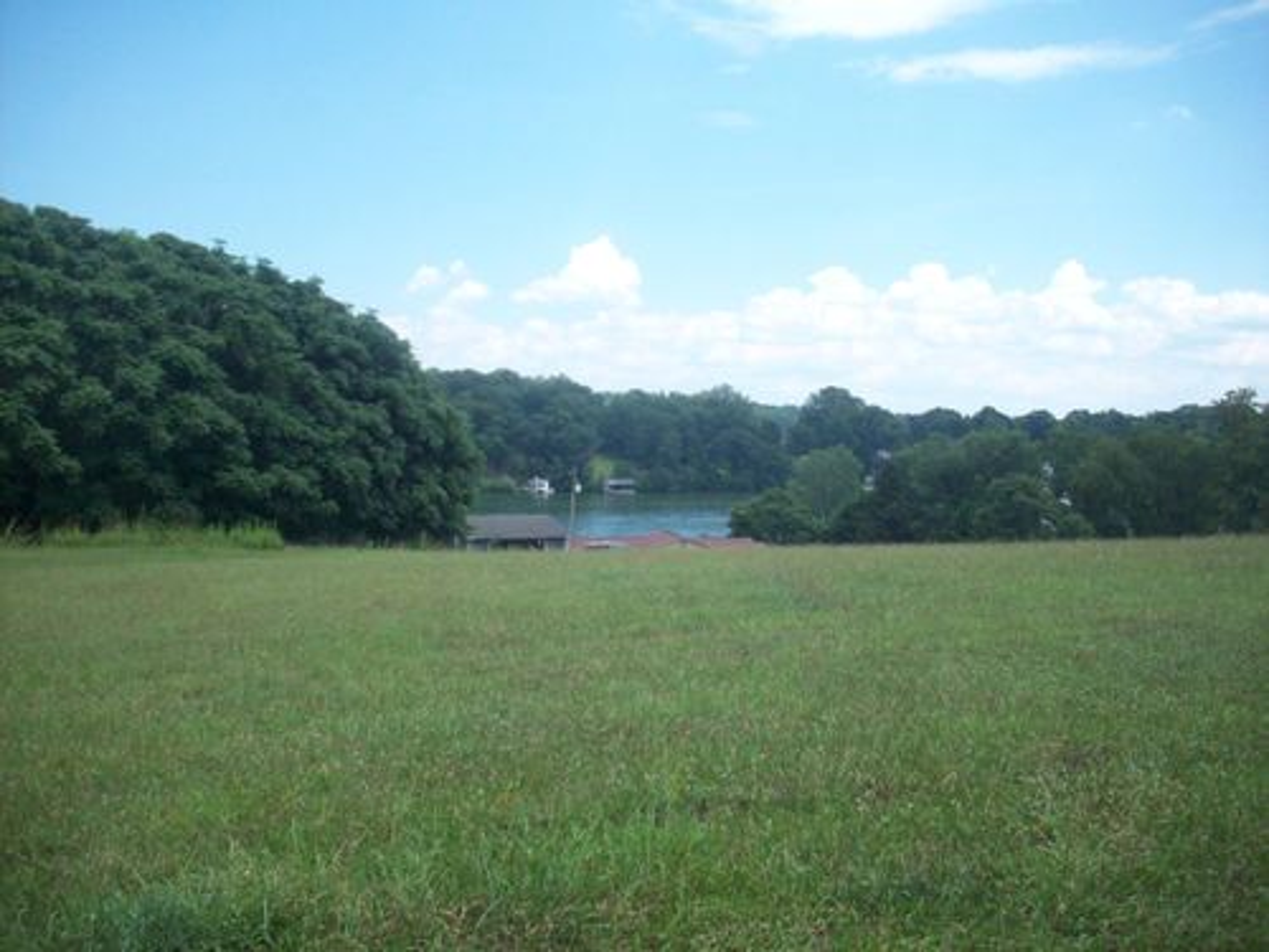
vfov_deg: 38.7
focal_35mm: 37
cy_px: 476
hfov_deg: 50.1
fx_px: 1356
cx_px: 634
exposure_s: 1/239
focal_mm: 6.2
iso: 80
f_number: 5.6
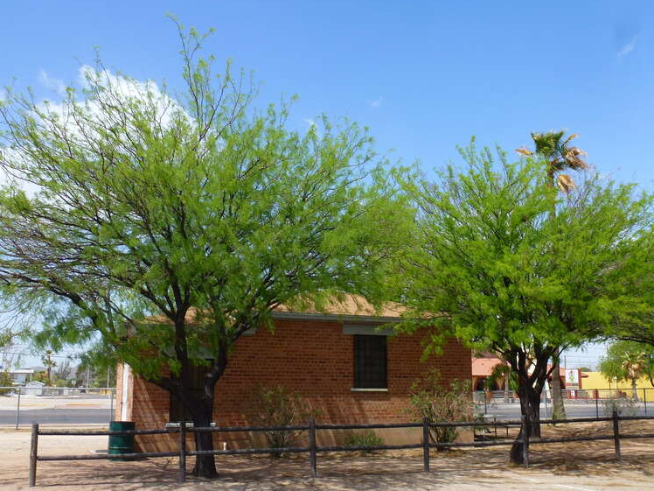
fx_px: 718
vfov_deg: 37.7
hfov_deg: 49.0
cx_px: 323
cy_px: 247
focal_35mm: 38
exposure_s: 1/640
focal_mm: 6.4
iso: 100
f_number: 4
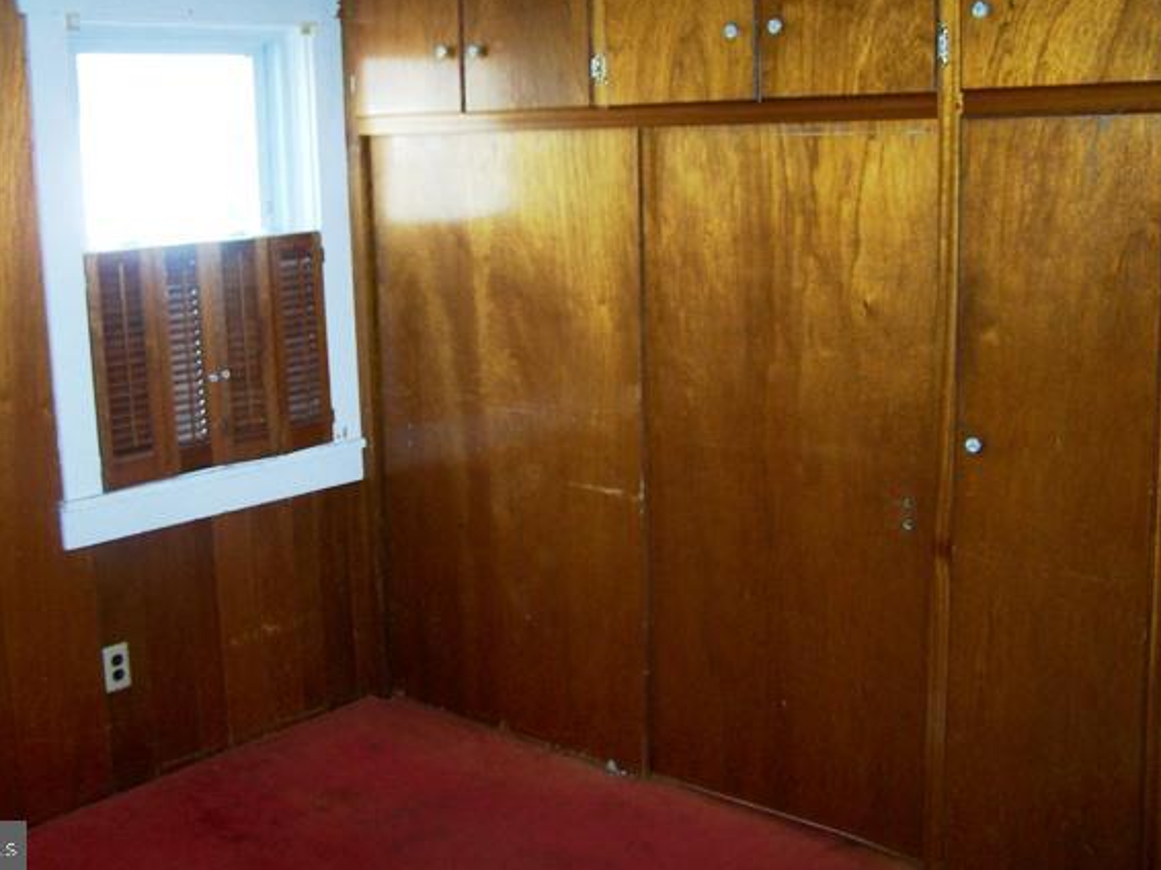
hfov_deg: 43.8
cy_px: 382
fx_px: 1442
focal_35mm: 43
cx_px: 523
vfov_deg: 33.5
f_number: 2.8
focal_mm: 6.3
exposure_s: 1/60
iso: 160
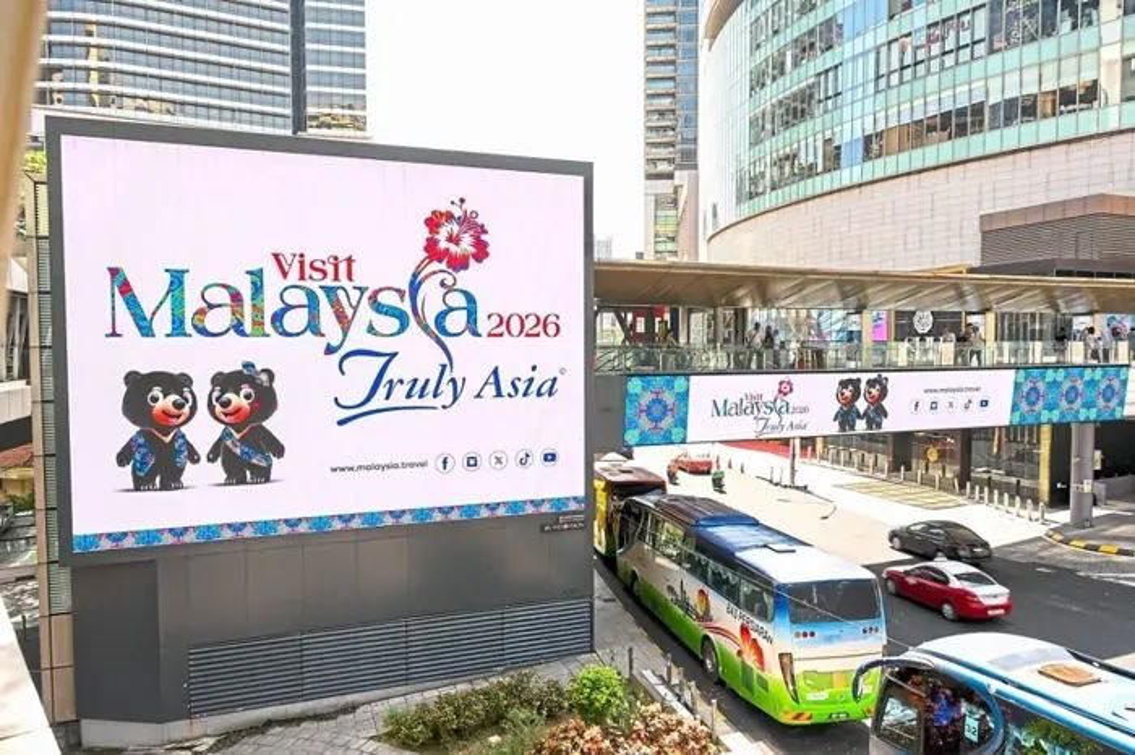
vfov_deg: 53.1
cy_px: 378
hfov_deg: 73.8
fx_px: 756
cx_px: 568
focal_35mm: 24
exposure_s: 1/60
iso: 200
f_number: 8
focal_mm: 24
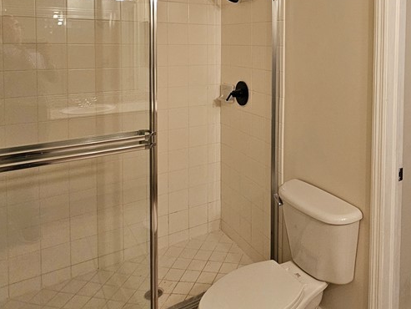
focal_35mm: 27
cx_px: 278
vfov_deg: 48.1
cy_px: 55
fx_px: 321
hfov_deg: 63.4
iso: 320
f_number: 2.2
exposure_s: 1/30
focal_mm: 2.2
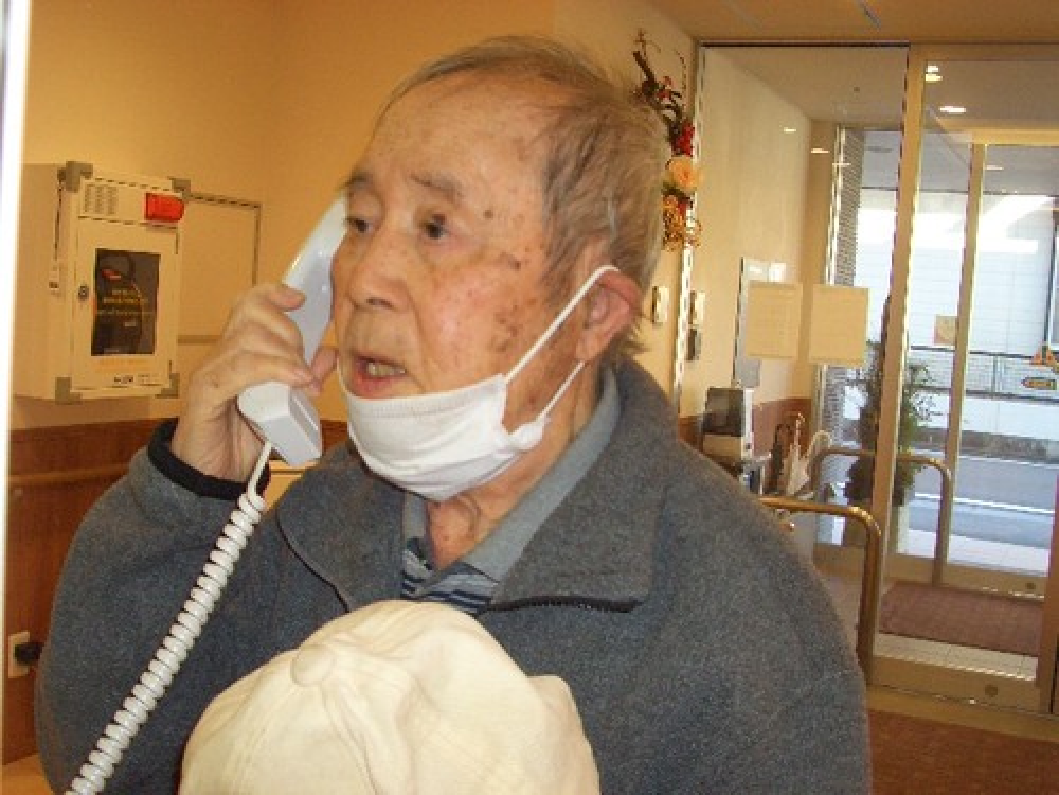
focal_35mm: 41
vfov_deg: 35.1
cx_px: 530
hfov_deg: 45.8
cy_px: 398
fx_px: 1254
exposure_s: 1/60
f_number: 2.8
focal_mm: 6.8
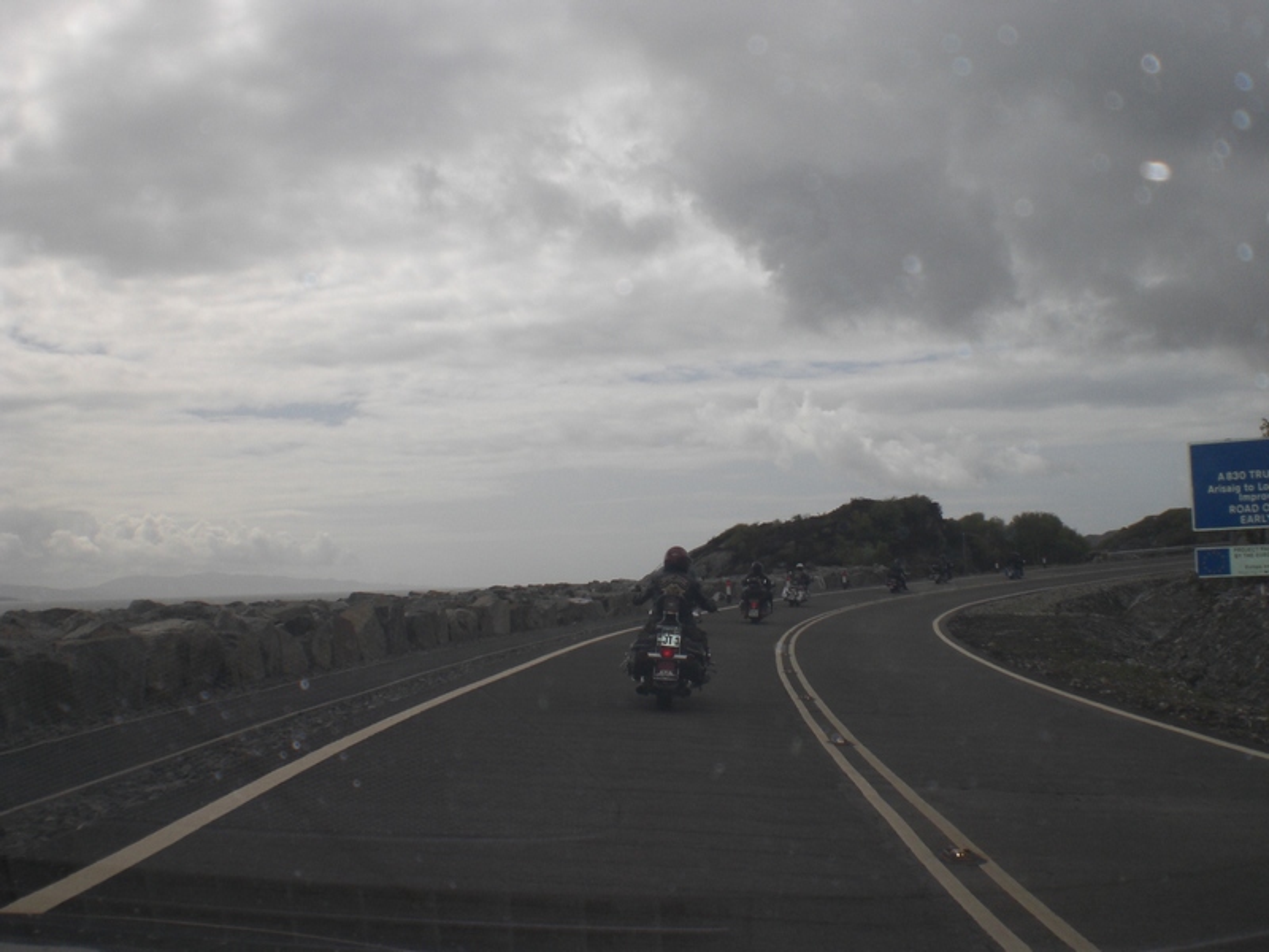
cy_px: 476
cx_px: 634
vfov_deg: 37.7
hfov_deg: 49.0
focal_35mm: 38
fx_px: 1393
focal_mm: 6.3
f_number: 4.4
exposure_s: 1/800
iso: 50
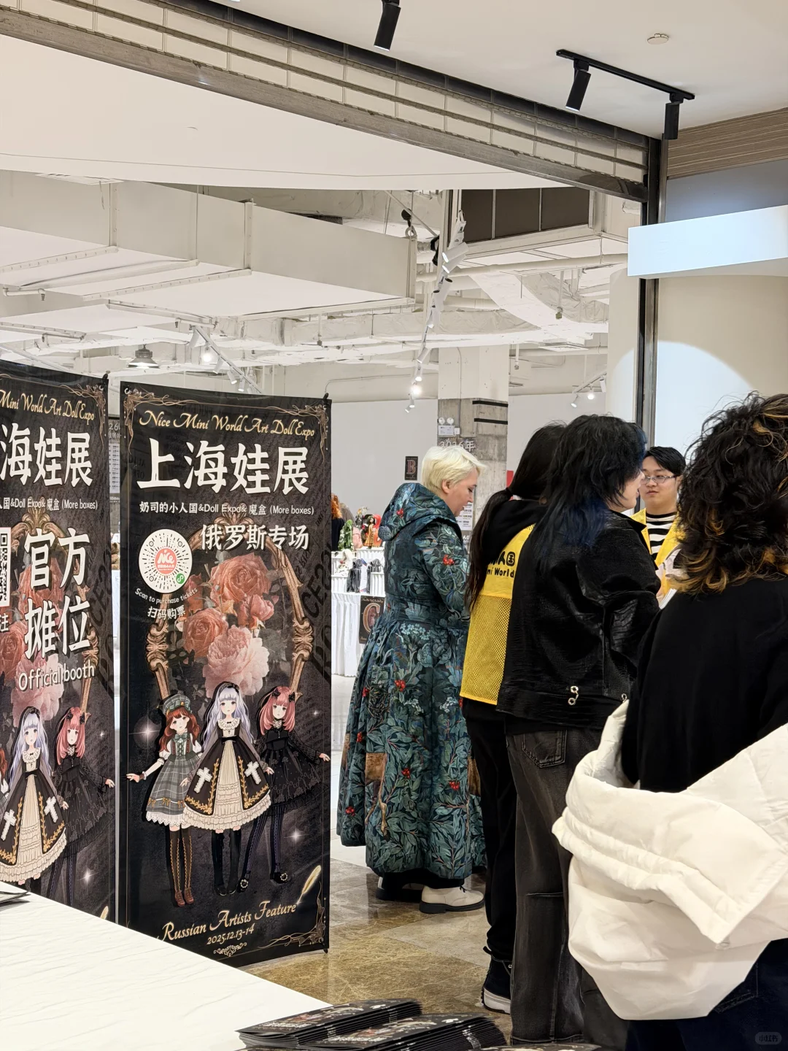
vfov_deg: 39.7
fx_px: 1457
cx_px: 394
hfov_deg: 30.3
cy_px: 526
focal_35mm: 48
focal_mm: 6.76
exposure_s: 1/50
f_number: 1.78
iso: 160
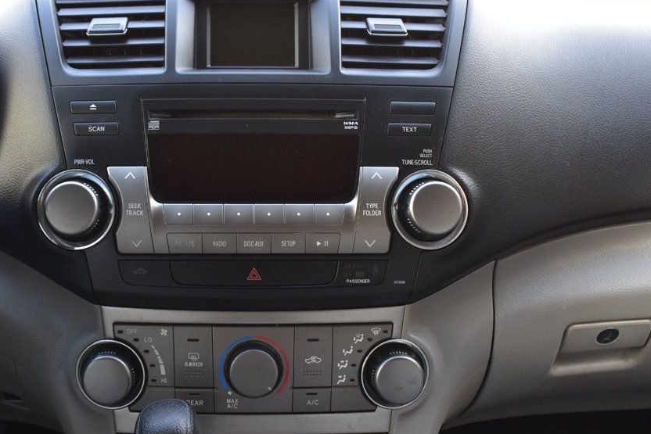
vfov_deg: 28.1
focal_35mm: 48
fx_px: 868
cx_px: 256
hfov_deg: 40.9
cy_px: 209
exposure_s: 1/30
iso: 400
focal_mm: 26
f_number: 7.1
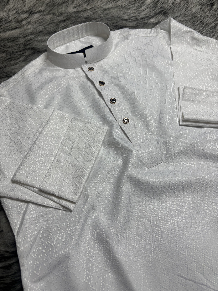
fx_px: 218
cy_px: 146
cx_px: 109
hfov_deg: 53.1
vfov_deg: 67.3
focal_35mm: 26
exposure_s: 1/111
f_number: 1.6
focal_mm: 5.96
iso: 32
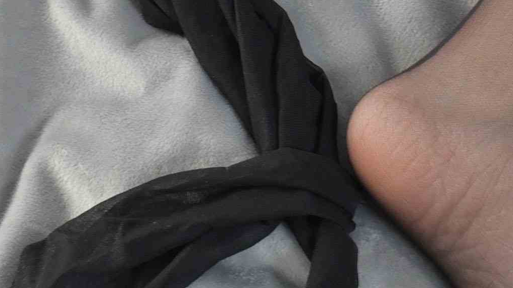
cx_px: 531
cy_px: -334
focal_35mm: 166
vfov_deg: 7.0
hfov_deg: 12.8
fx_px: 2258
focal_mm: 35
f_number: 4
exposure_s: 1/160
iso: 640
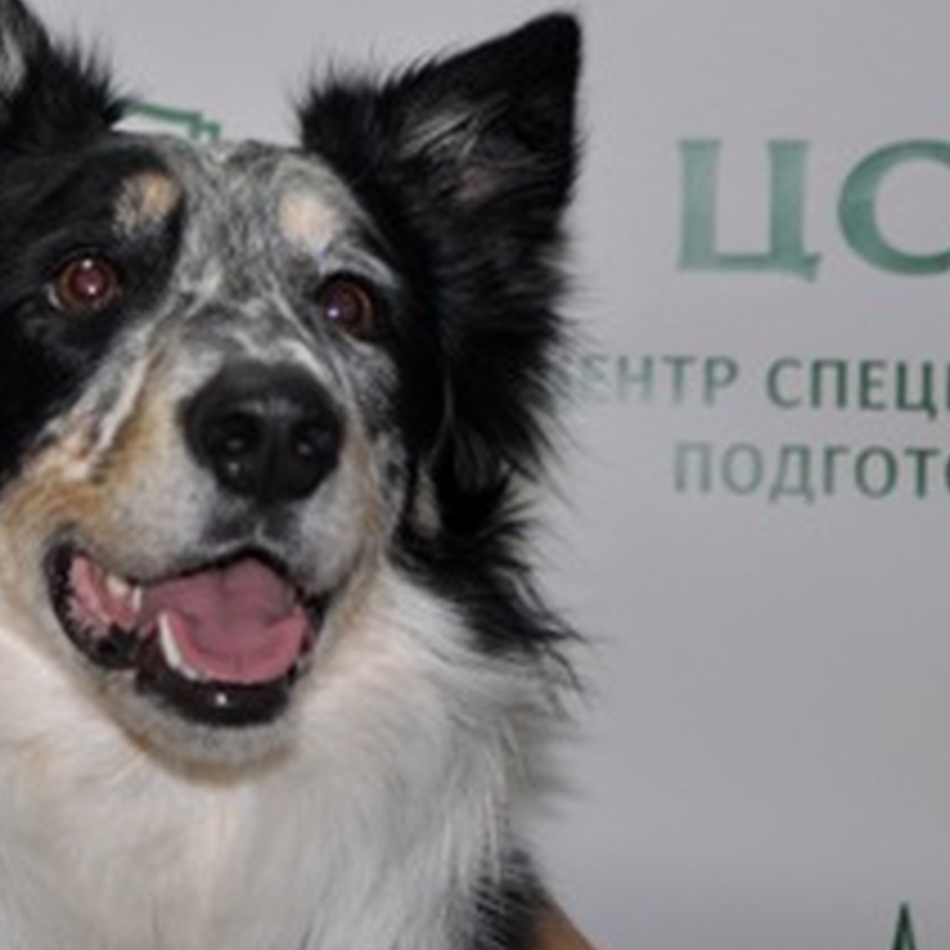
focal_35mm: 131
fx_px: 4067
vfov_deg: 13.3
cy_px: 268
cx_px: -140
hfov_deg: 13.0
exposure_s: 1/60
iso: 320
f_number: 4.2
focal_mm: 34
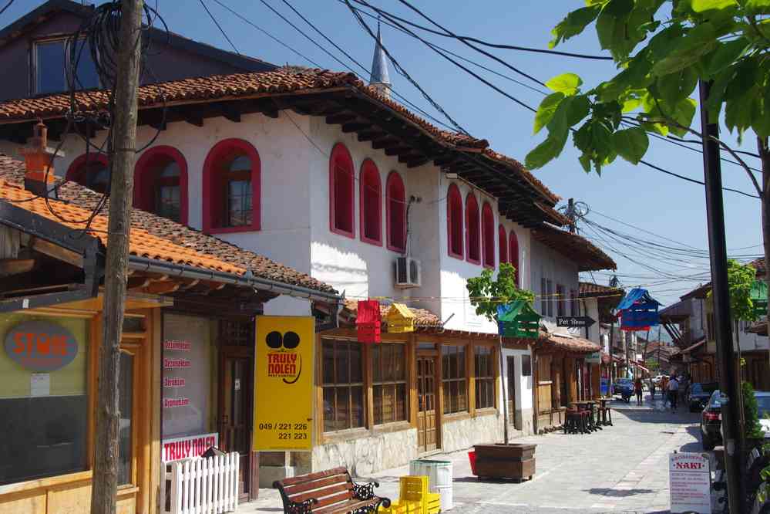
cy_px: 257
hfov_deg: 40.3
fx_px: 1048
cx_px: 385
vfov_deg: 27.5
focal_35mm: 49
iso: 200
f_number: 11
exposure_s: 1/60
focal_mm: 32.5
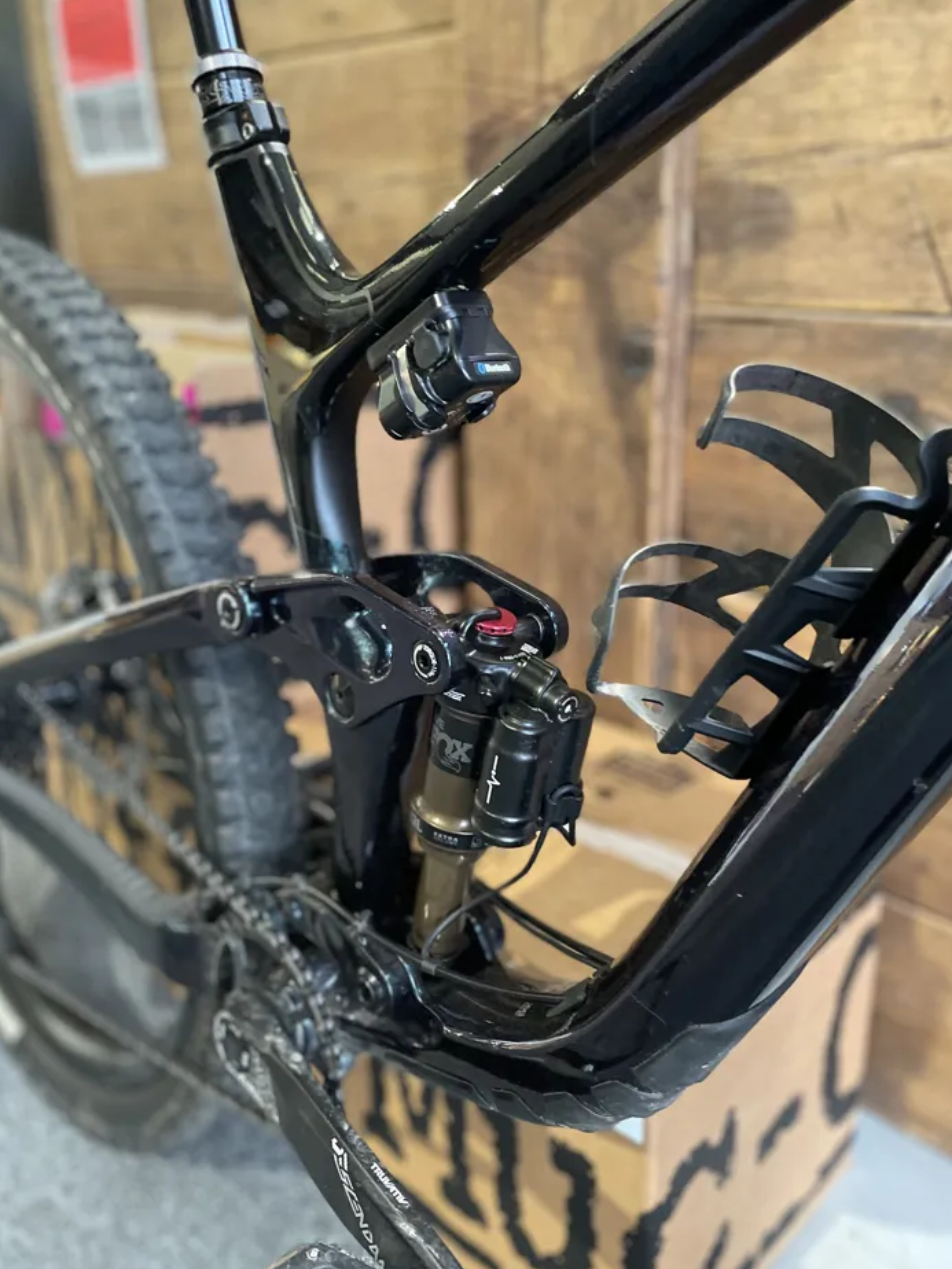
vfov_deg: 59.9
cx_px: 495
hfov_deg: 46.8
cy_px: 608
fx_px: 1100
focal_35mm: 30
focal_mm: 4.2
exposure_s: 1/33
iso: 400
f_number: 1.6
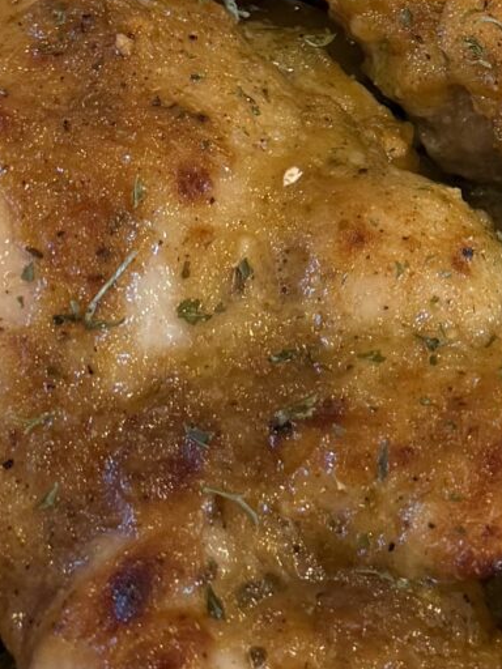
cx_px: 639
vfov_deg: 16.1
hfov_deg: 12.0
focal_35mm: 120
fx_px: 2320
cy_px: 22
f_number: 1.78
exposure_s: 1/120
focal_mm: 6.76
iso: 200
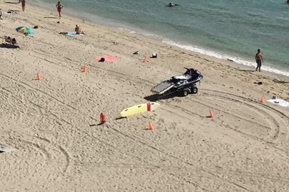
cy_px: -140
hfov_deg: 18.5
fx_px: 835
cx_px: -69
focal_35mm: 104
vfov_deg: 12.2
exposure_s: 1/3968
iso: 32
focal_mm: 4.15
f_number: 2.2
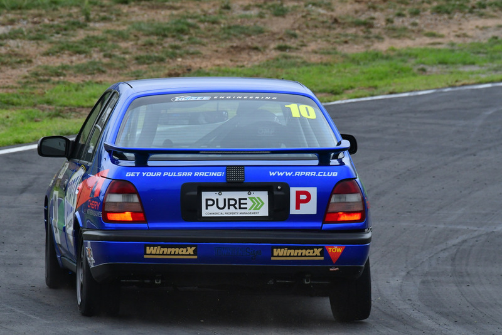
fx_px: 10462
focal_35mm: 750
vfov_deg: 1.8
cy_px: 168
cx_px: 251
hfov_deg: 2.7
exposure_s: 1/640
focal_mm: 500
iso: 1000
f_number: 11
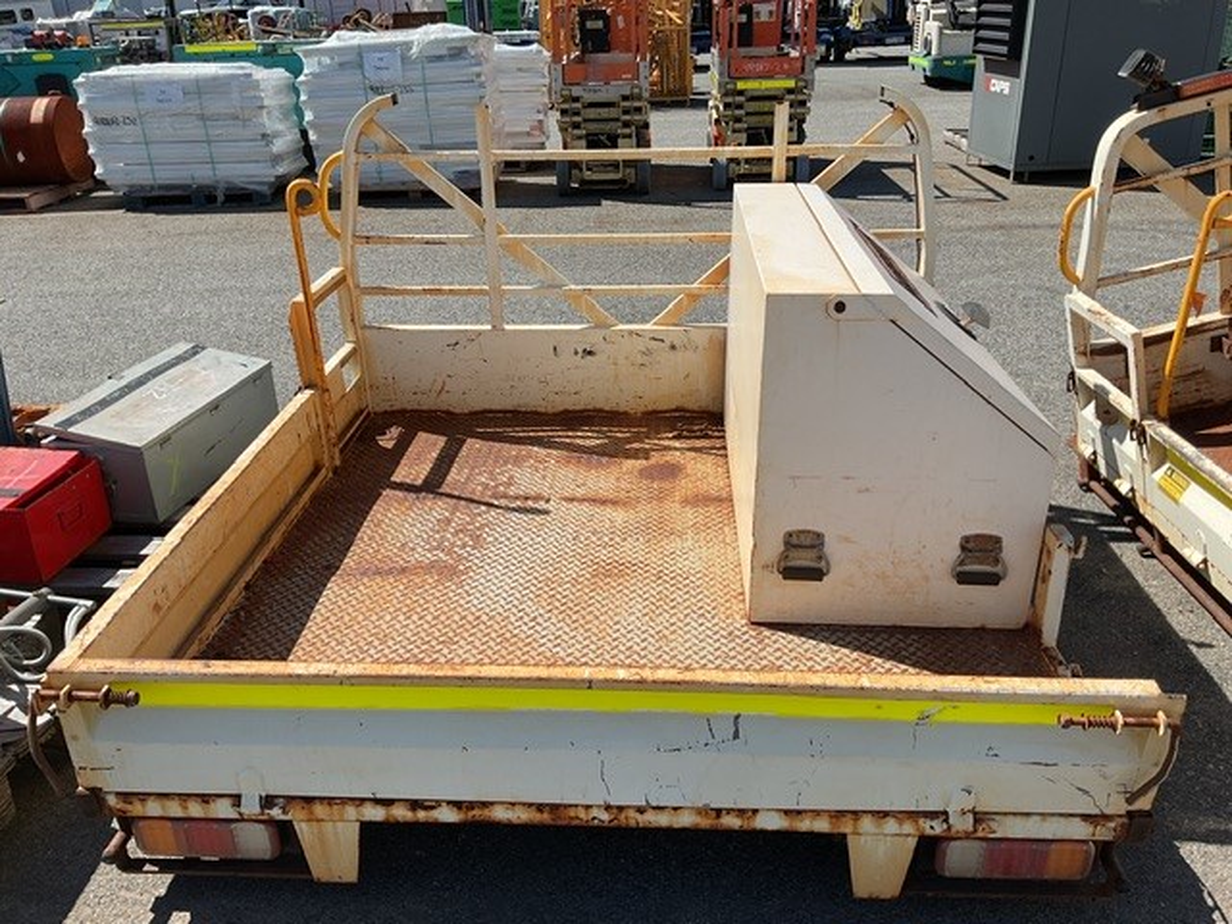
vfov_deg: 48.2
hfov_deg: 61.7
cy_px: 462
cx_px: 616
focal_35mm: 29
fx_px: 1032
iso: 16
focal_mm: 3
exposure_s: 1/2058
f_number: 1.8
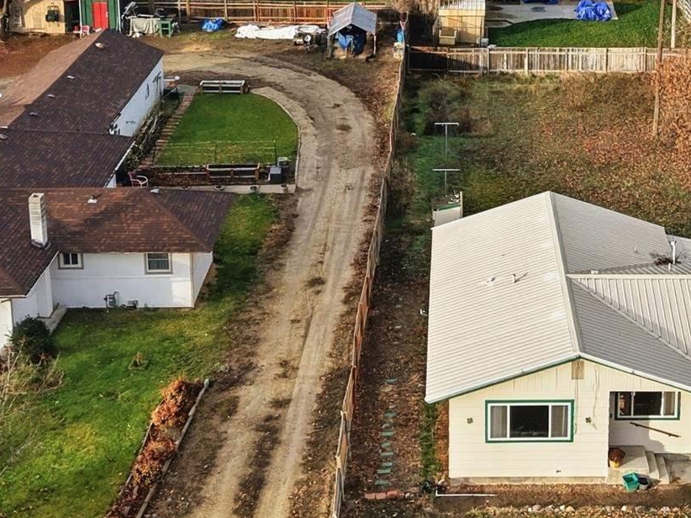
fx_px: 1457
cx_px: 489
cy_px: 48
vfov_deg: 19.8
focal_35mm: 73
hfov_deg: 26.4
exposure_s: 1/2000
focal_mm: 8.7
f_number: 1.8
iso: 160
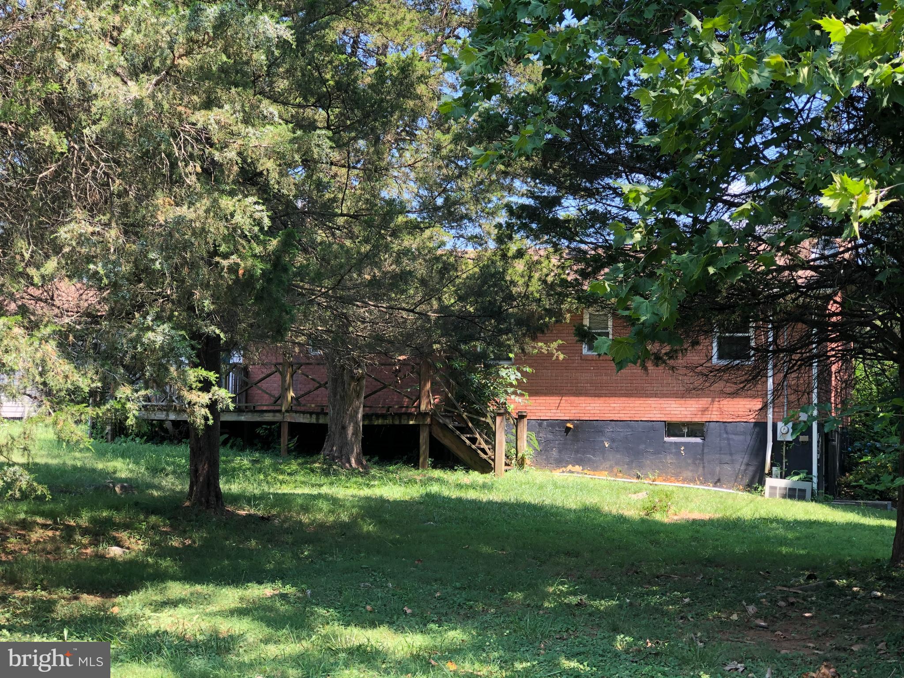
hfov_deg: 33.8
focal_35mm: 57
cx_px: 452
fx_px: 1489
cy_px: 339
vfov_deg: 25.7
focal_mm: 6.6
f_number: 2.8
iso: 32
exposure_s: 1/121
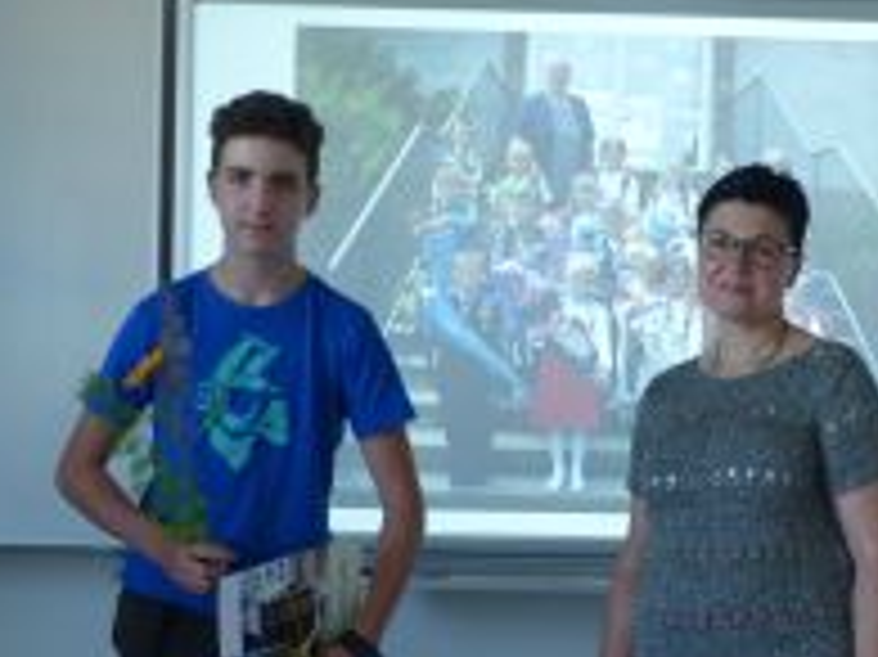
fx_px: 1876
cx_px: 558
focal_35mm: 74
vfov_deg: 19.8
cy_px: 477
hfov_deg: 26.2
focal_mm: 6.4
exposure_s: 1/60
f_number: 2.8
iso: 250
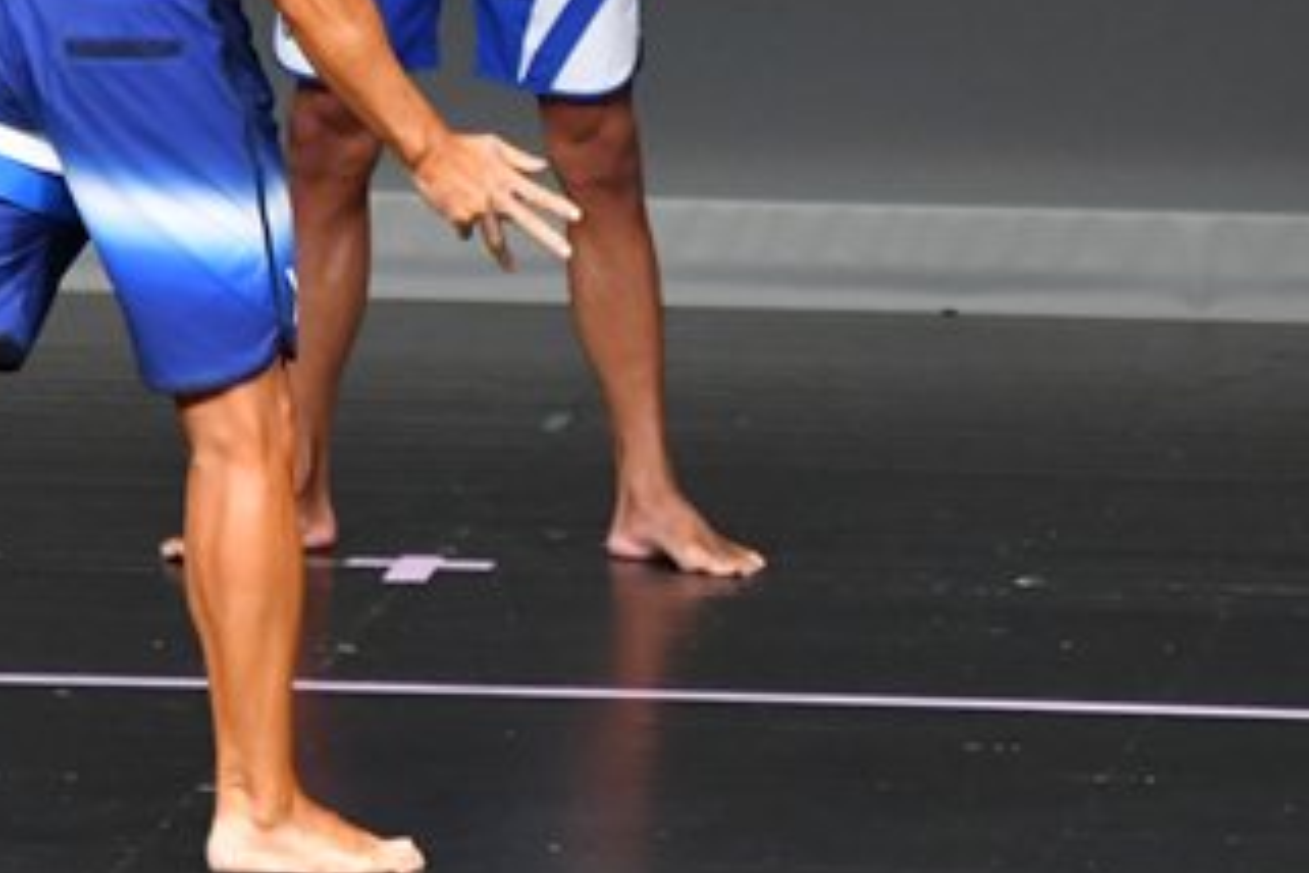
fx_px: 27669
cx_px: 679
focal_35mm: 761
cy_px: -45
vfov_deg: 1.8
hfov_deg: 2.7
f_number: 5.6
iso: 4000
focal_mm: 210
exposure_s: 1/400
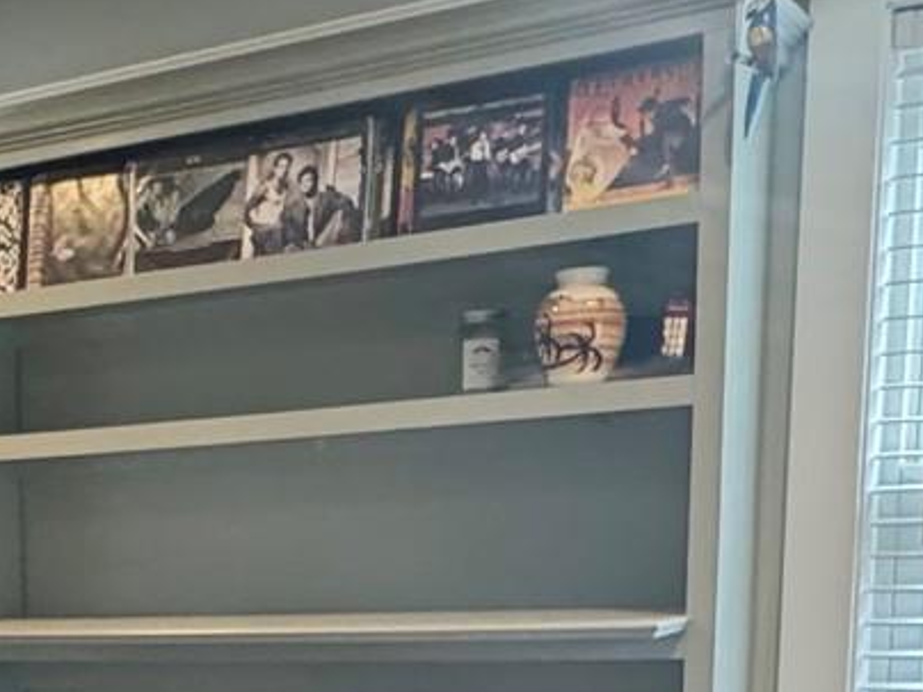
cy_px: 904
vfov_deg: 19.1
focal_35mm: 71
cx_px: -153
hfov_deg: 25.0
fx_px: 1893
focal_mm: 2.22
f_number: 2.2
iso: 320
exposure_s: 1/60
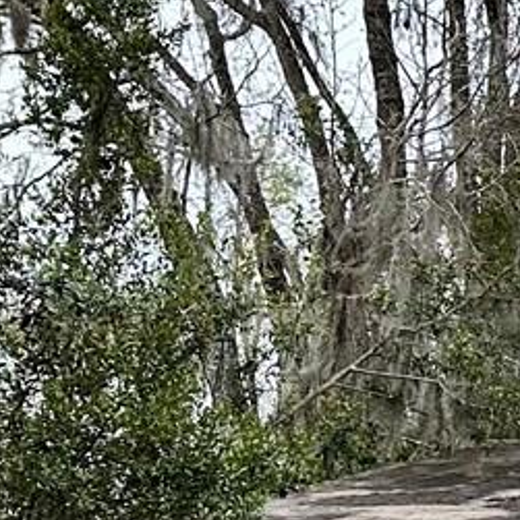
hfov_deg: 10.2
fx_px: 2294
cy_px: 595
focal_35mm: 135
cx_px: 1450
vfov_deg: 12.7
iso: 100
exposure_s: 1/121
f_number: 1.78
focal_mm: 6.86
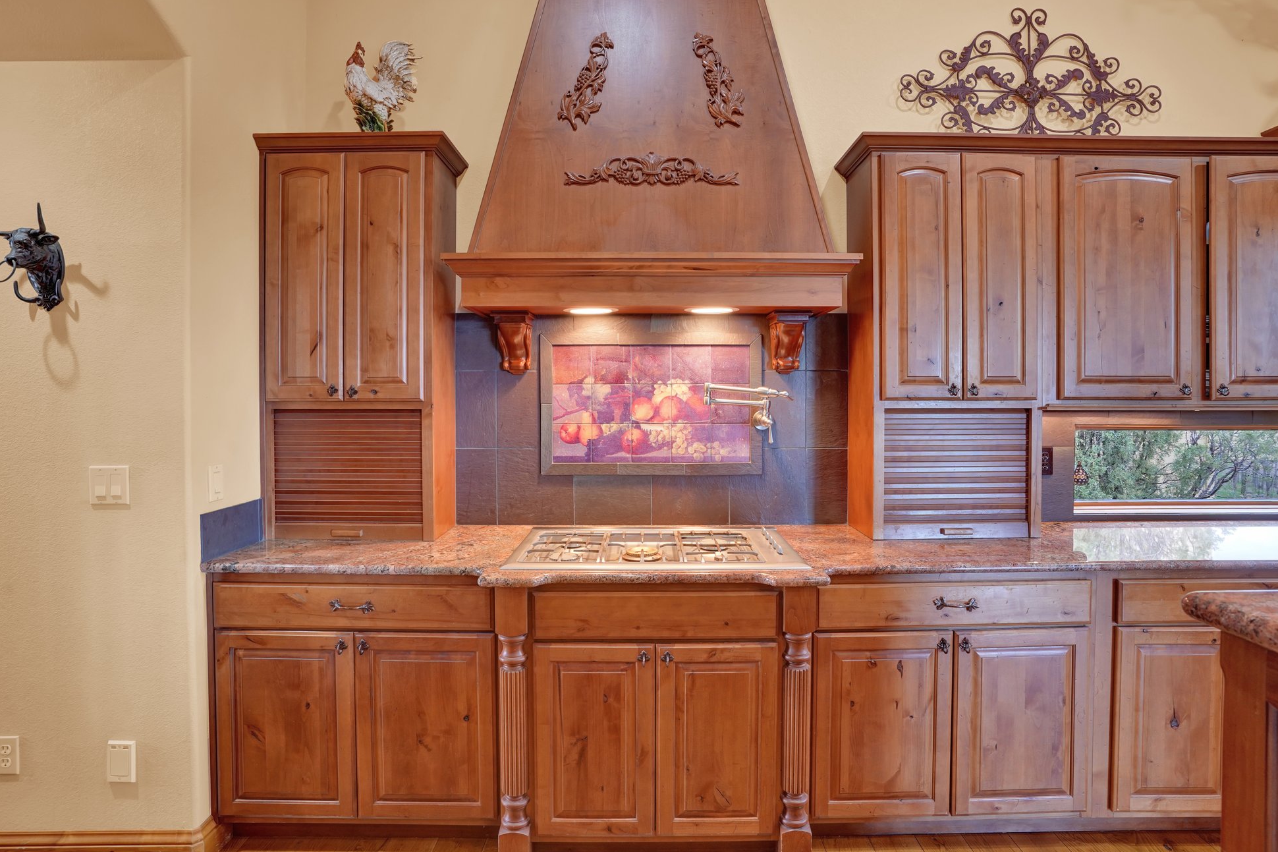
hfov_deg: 86.9
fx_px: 674
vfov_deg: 64.5
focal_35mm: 19
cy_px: 406
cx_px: 650
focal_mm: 18
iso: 400
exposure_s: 1/6
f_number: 8
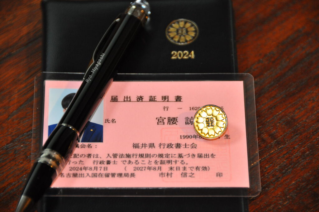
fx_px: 2655
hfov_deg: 6.9
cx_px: 160
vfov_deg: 4.6
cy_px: 106
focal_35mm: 300
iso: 800
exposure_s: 1/60
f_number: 5.6
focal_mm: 200
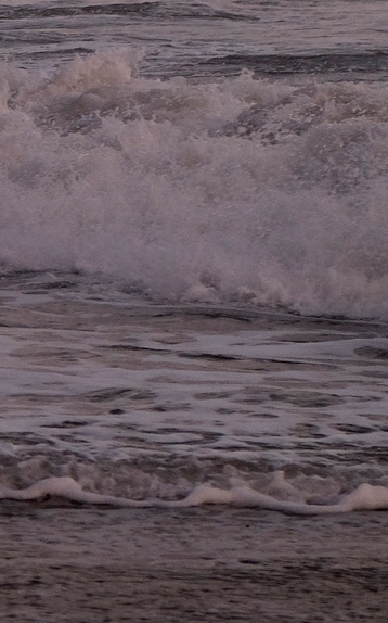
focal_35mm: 236
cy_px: 57
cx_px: -295
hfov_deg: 5.5
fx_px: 3999
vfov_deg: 8.9
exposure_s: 1/250
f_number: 4
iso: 800
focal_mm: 55
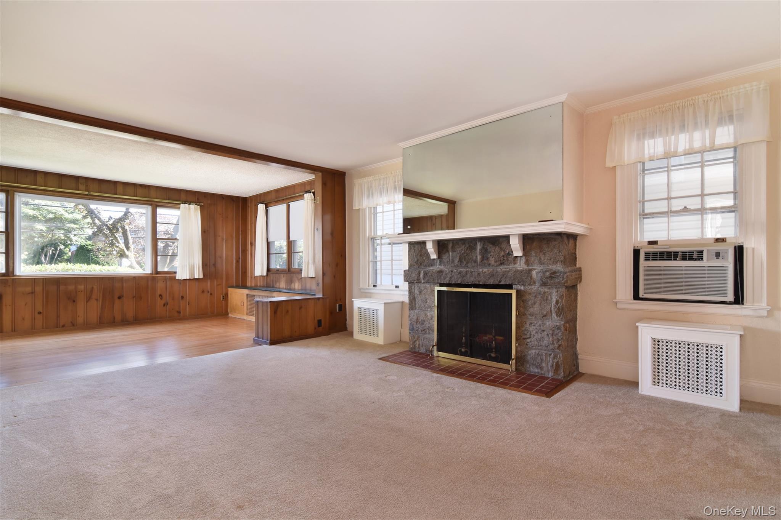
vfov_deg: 72.0
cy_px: 260
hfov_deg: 95.0
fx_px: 358
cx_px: 390
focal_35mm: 16
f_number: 8
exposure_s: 1/100
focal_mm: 11
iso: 640
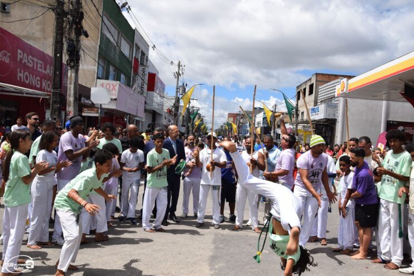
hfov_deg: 57.2
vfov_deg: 40.0
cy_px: 138
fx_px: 380
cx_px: 207
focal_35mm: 33
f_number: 10
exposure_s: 1/400
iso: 200
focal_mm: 22
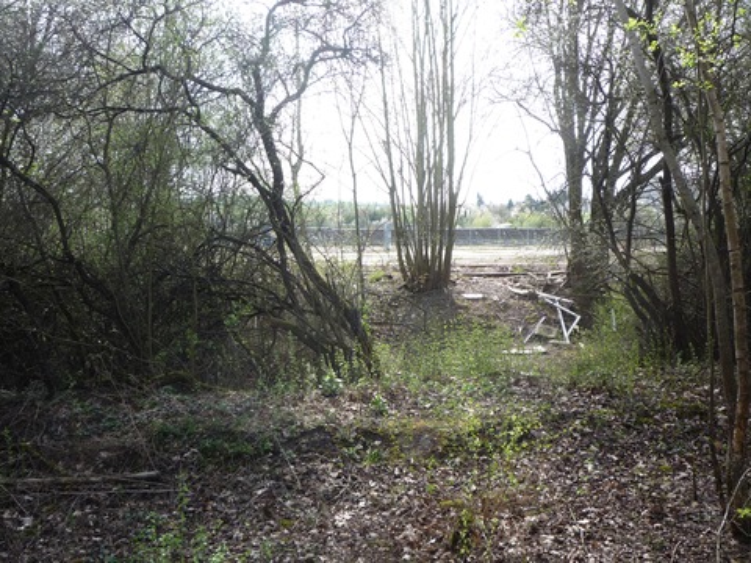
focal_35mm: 32
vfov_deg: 44.2
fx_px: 694
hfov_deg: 56.8
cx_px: 376
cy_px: 282
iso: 100
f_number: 4
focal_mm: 5.2
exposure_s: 1/200
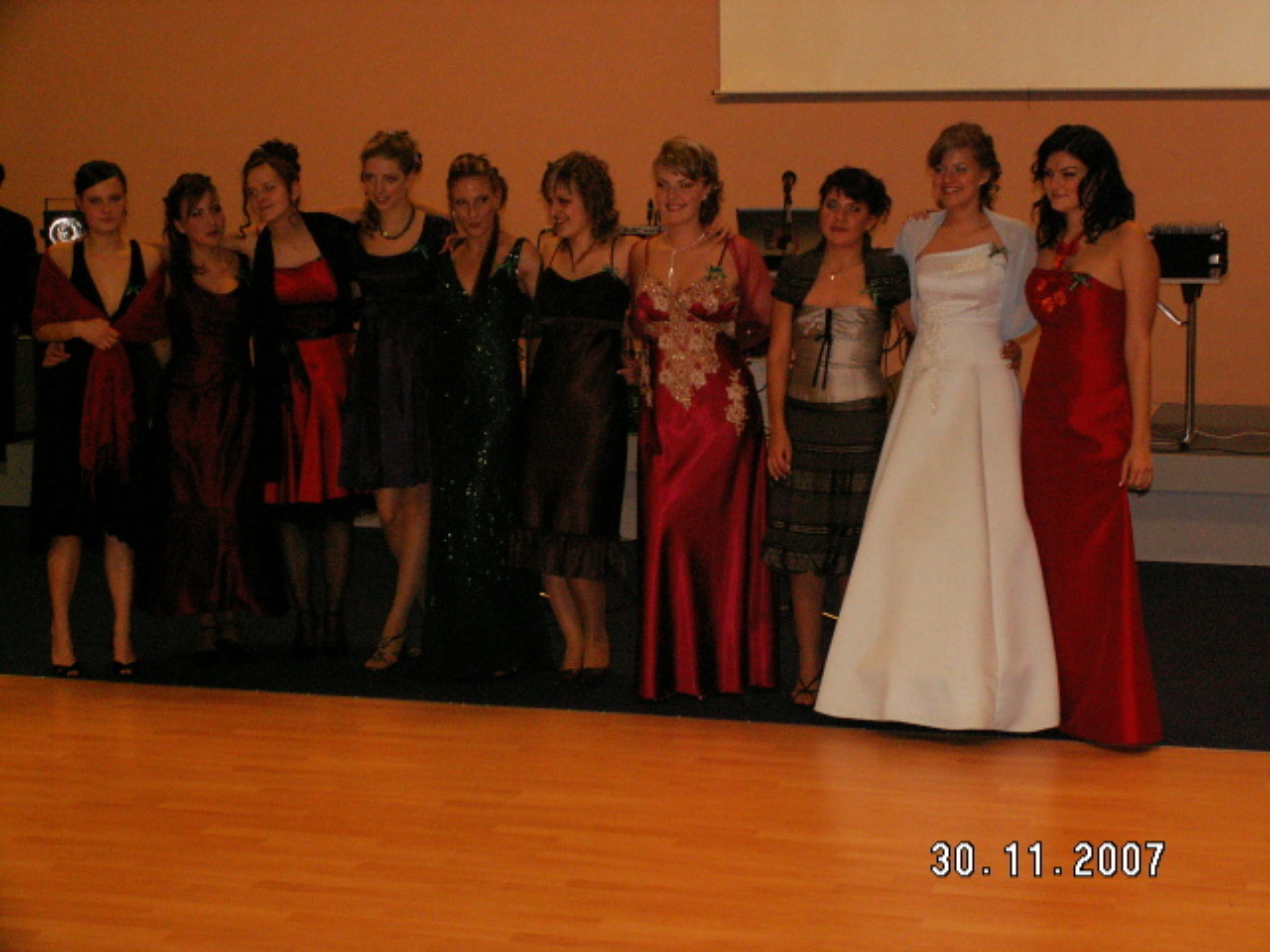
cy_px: 476
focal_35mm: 62
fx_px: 2275
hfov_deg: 31.2
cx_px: 635
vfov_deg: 23.7
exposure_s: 1/40
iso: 160
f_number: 3.2
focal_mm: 10.41
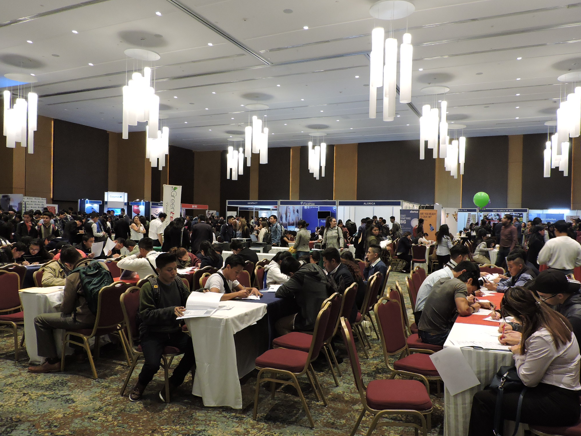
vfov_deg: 51.3
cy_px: 228
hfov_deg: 65.3
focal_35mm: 27
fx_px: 453
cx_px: 298
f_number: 3
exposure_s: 1/30
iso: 400
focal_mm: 4.3
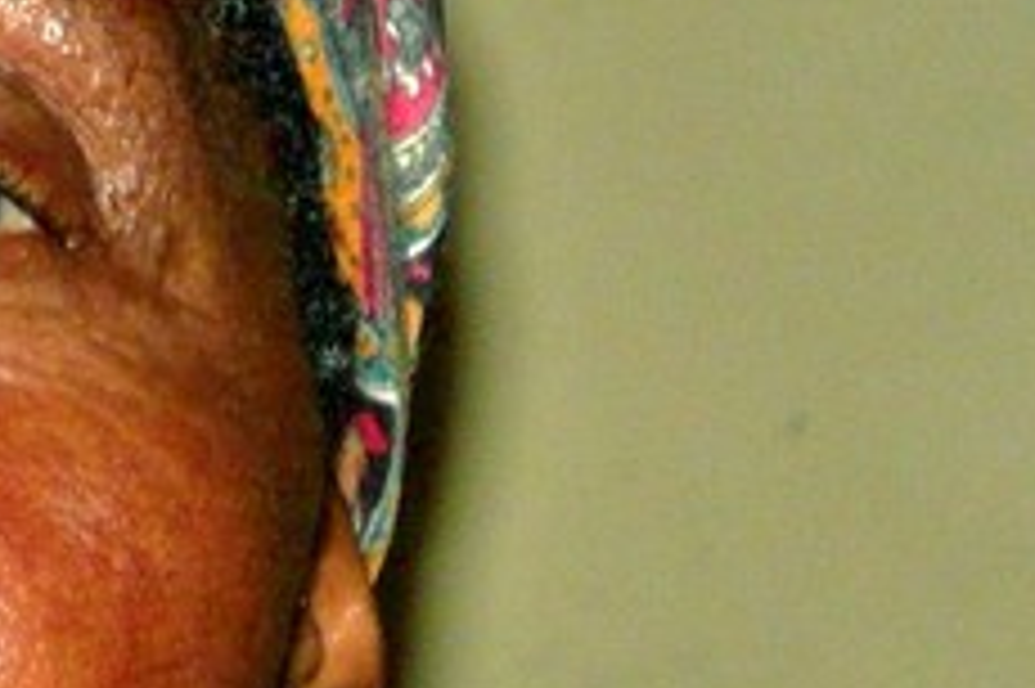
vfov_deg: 3.8
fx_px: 10400
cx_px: -297
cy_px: 337
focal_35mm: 362
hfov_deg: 5.7
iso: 400
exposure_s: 1/60
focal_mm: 16.5
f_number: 5.1
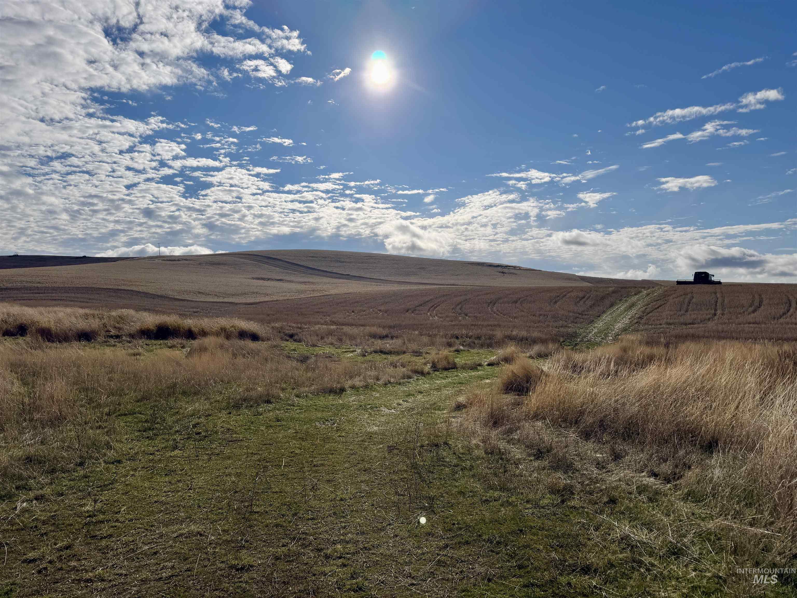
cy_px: 299
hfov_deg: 71.6
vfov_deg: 56.8
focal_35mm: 24
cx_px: 398
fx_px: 553
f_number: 1.78
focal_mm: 6.76
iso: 80
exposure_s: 1/22727
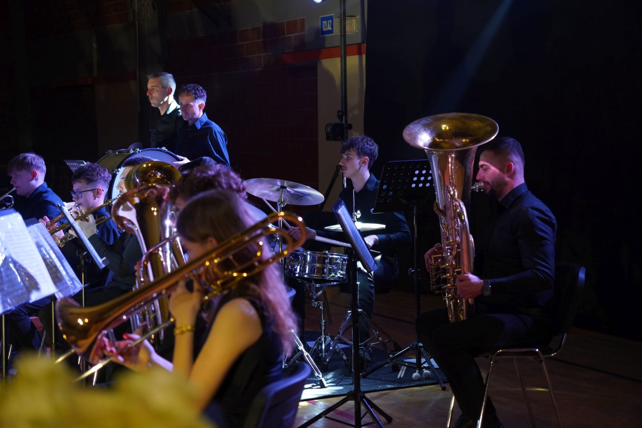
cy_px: 214
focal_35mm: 75
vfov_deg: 18.2
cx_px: 321
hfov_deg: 27.0
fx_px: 1337
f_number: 2.8
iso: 1000
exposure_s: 1/80
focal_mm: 50
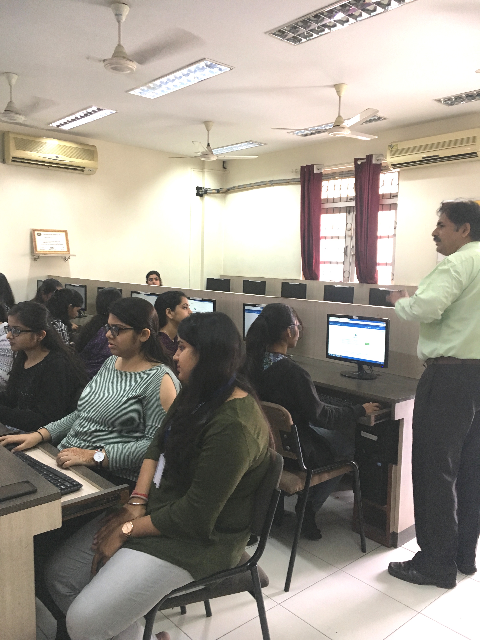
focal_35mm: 29
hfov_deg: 48.2
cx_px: 240
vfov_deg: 61.7
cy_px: 320
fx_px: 536
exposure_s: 1/33
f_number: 2.2
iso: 160
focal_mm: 4.15
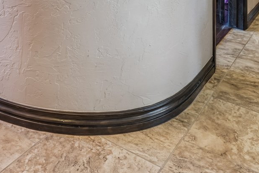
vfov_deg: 21.1
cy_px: -106
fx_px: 367
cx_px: 26
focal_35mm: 51
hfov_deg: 36.4
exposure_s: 1/6
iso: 100
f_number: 10
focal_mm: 15.3
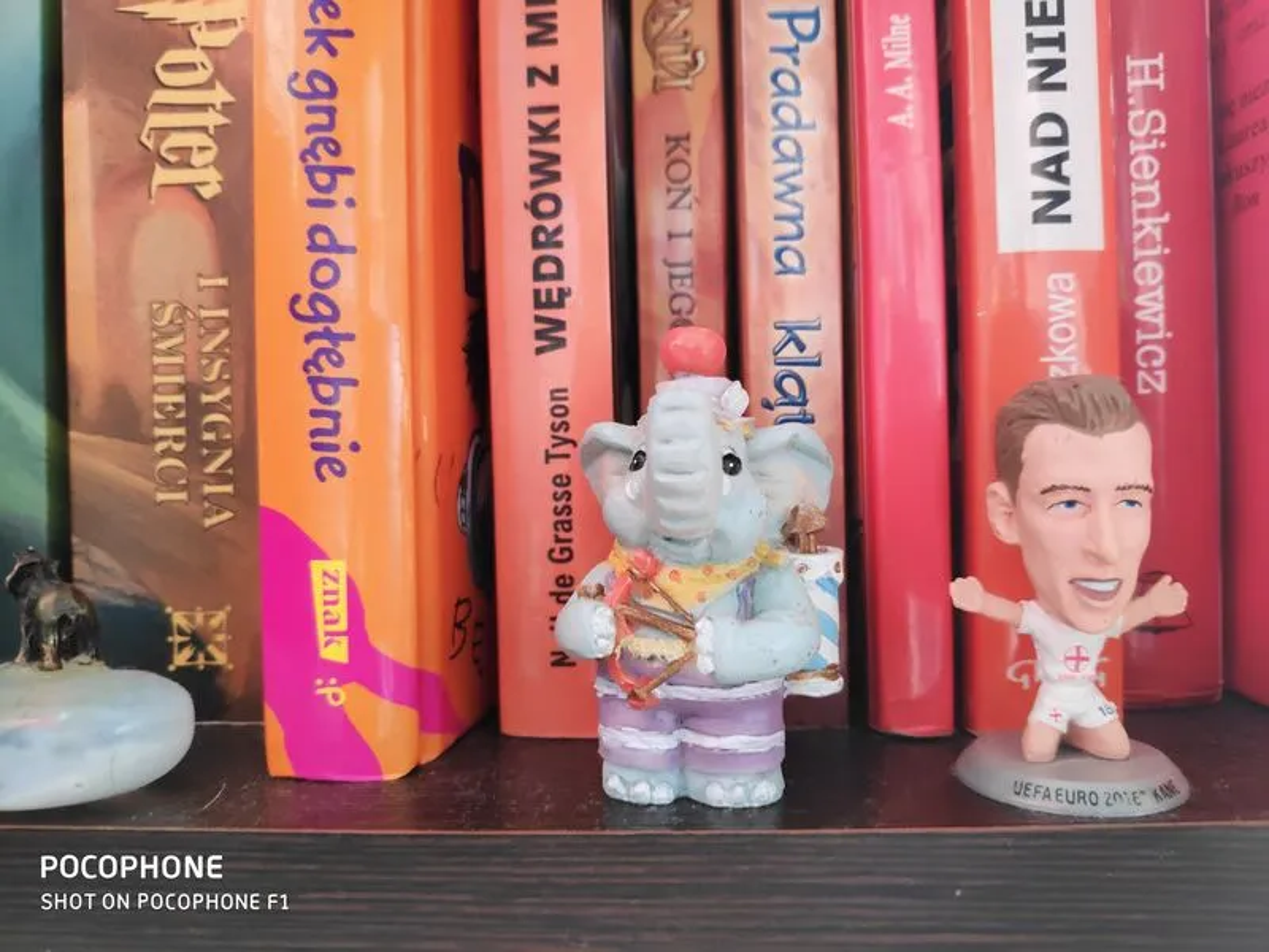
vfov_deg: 66.0
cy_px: 476
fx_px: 733
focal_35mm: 20
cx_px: 634
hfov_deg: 81.7
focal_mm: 3.94
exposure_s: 1/33
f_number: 1.9
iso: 441
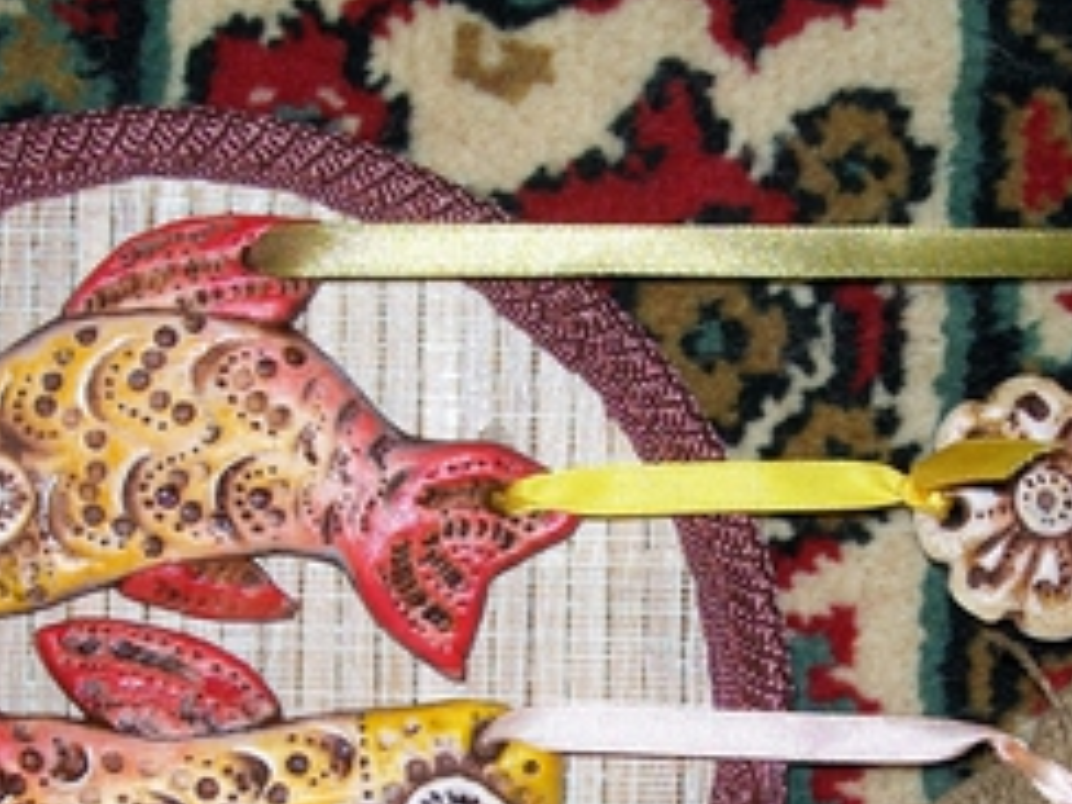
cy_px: 721
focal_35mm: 83
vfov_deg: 17.5
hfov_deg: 23.5
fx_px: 2570
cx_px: 598
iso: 80
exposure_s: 1/40
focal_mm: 7.6
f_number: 3
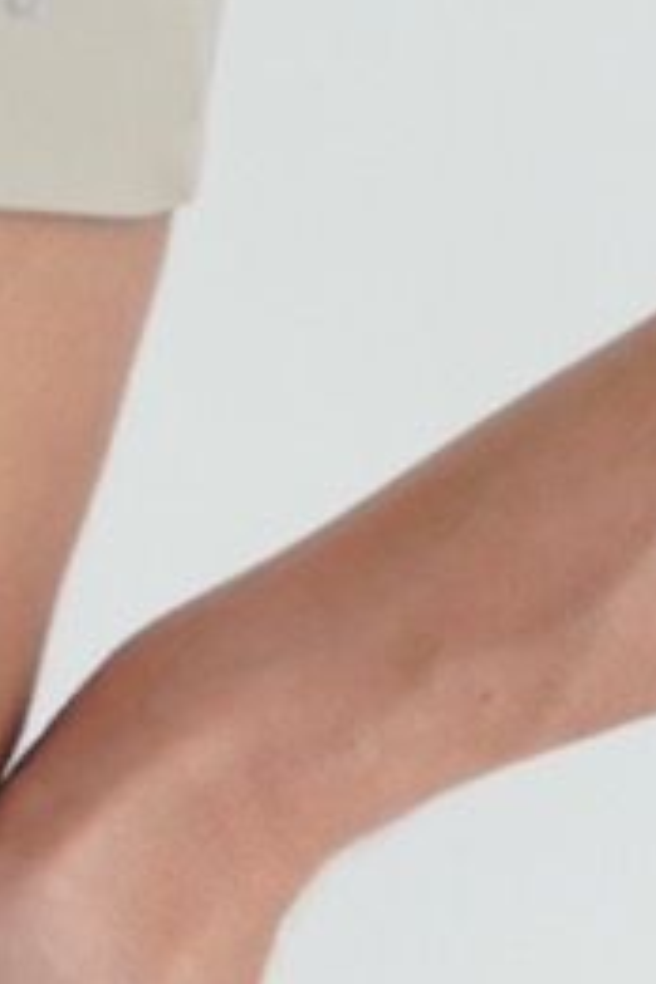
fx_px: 8035
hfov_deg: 4.7
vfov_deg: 6.9
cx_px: 334
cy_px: 1297
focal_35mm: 294
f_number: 5.6
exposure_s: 1/100
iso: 400
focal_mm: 40
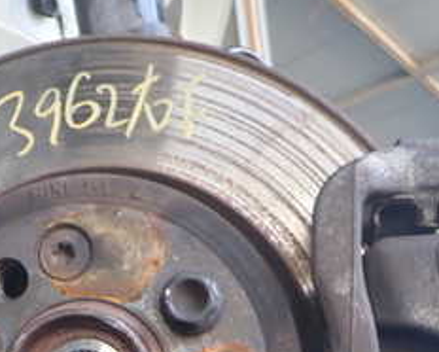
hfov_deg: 29.5
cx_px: 104
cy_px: 380
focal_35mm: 63
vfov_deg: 22.9
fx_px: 819
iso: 200
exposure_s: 1/100
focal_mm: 4.5
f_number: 2
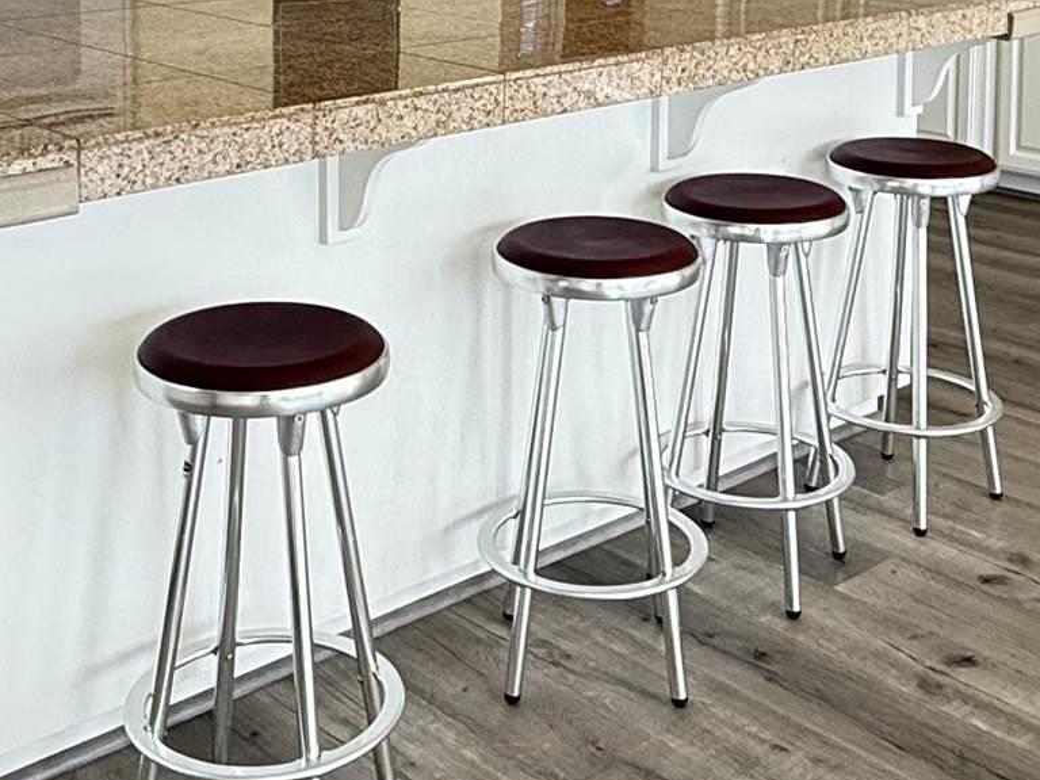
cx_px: 477
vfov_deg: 24.4
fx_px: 1682
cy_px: -66
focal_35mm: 56
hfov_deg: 34.3
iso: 125
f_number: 2.2
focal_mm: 2.22
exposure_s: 1/120
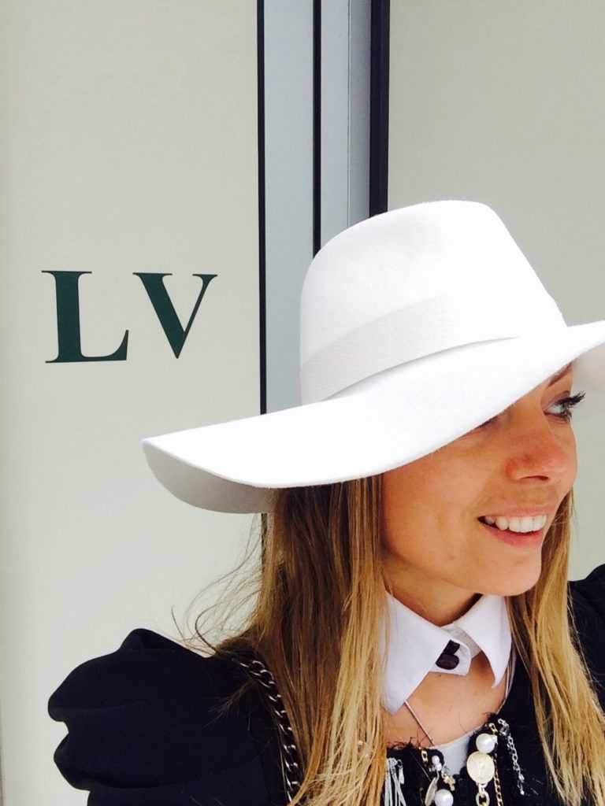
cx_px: 302
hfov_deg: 45.4
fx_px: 722
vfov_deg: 58.4
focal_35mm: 31
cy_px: 403
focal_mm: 2.15
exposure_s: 1/168
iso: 50
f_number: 2.4
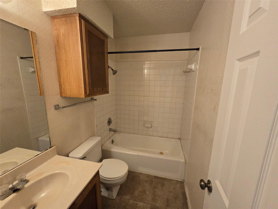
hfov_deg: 106.2
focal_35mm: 13
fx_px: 104
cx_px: 139
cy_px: 104
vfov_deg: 89.9
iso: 640
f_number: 2.2
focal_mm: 2.2
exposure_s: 1/60
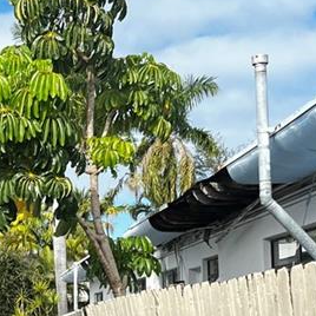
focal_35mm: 103
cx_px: 70
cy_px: 261
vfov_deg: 16.7
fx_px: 1064
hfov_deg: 16.8
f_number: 1.5
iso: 50
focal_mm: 5.7
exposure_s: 1/4274
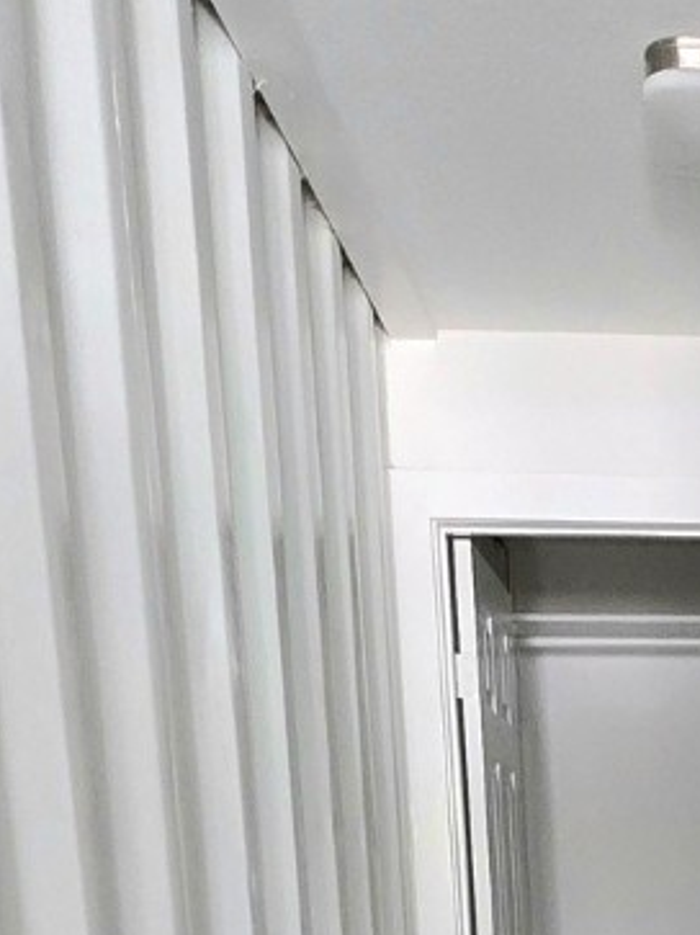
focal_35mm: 55
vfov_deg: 28.6
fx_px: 1484
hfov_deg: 23.9
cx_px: 860
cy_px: 1216
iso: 800
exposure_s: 1/60.2
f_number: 2.2
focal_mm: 2.2
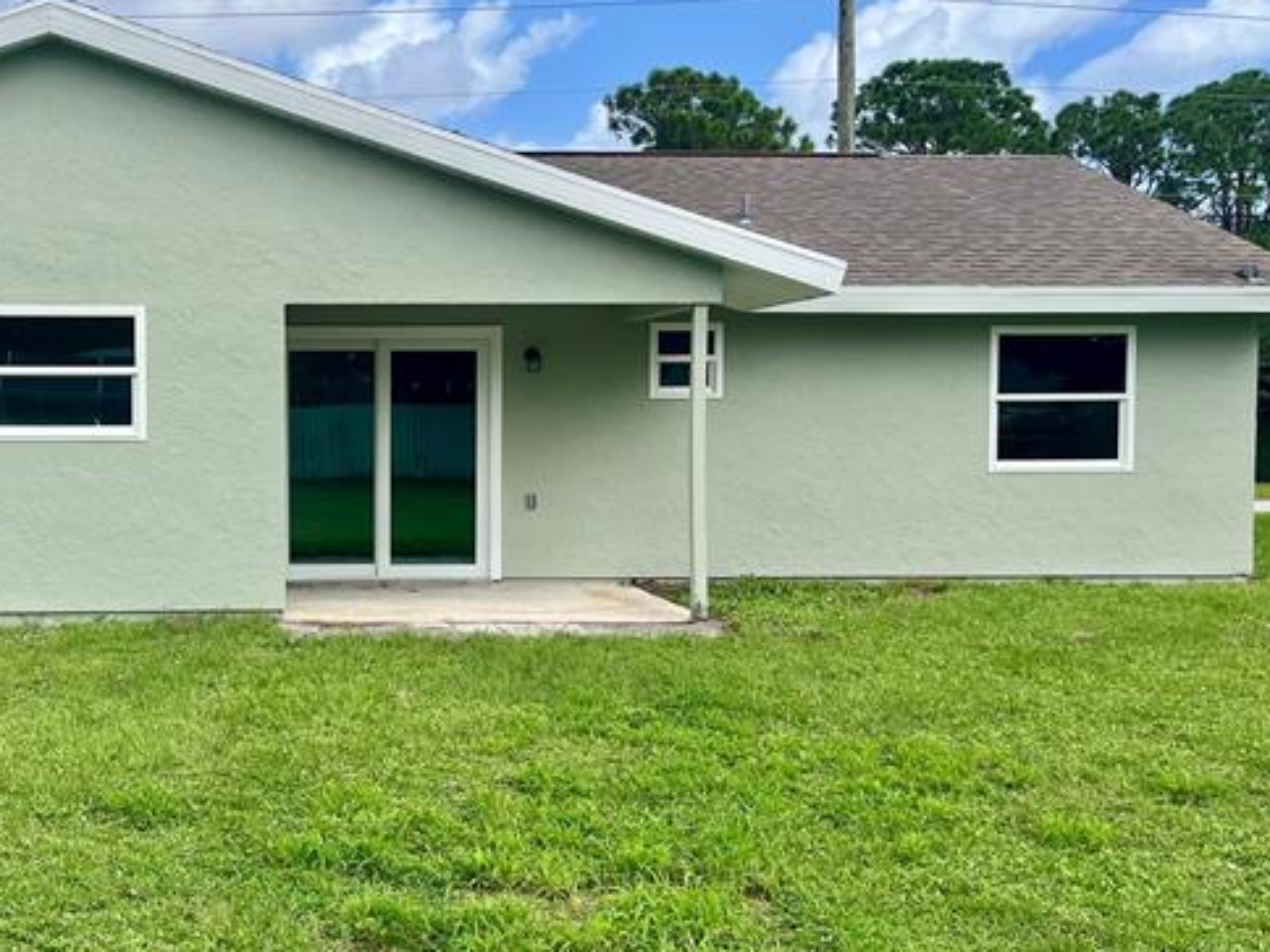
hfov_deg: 42.2
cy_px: 509
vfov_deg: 33.6
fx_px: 1578
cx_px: 278
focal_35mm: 43
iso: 50
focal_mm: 5.1
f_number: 1.6
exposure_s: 1/3049
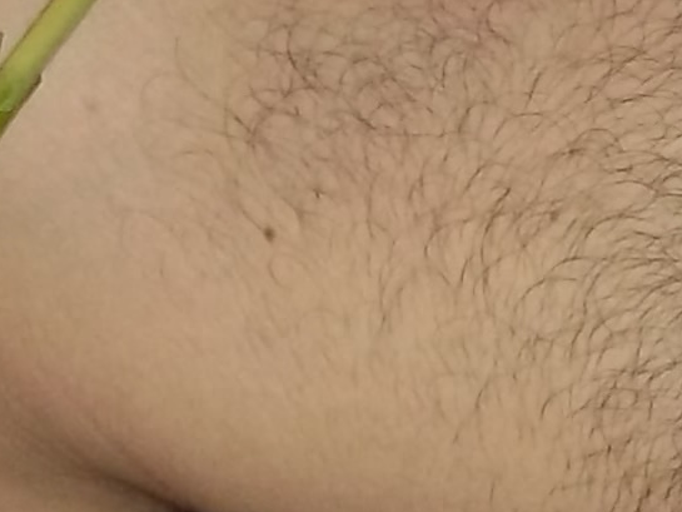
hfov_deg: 7.2
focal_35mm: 264
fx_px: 5202
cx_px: 1344
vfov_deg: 5.6
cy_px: 93
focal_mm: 6.5
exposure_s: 1/30
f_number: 3.1
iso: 160
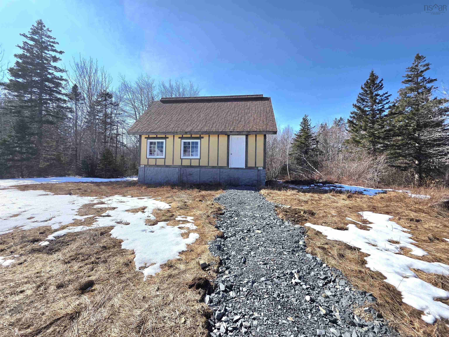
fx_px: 169
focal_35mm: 13
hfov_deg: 106.2
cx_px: 224
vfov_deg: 89.9
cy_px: 168
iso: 40
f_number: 1.9
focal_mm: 2.2
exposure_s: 1/3333
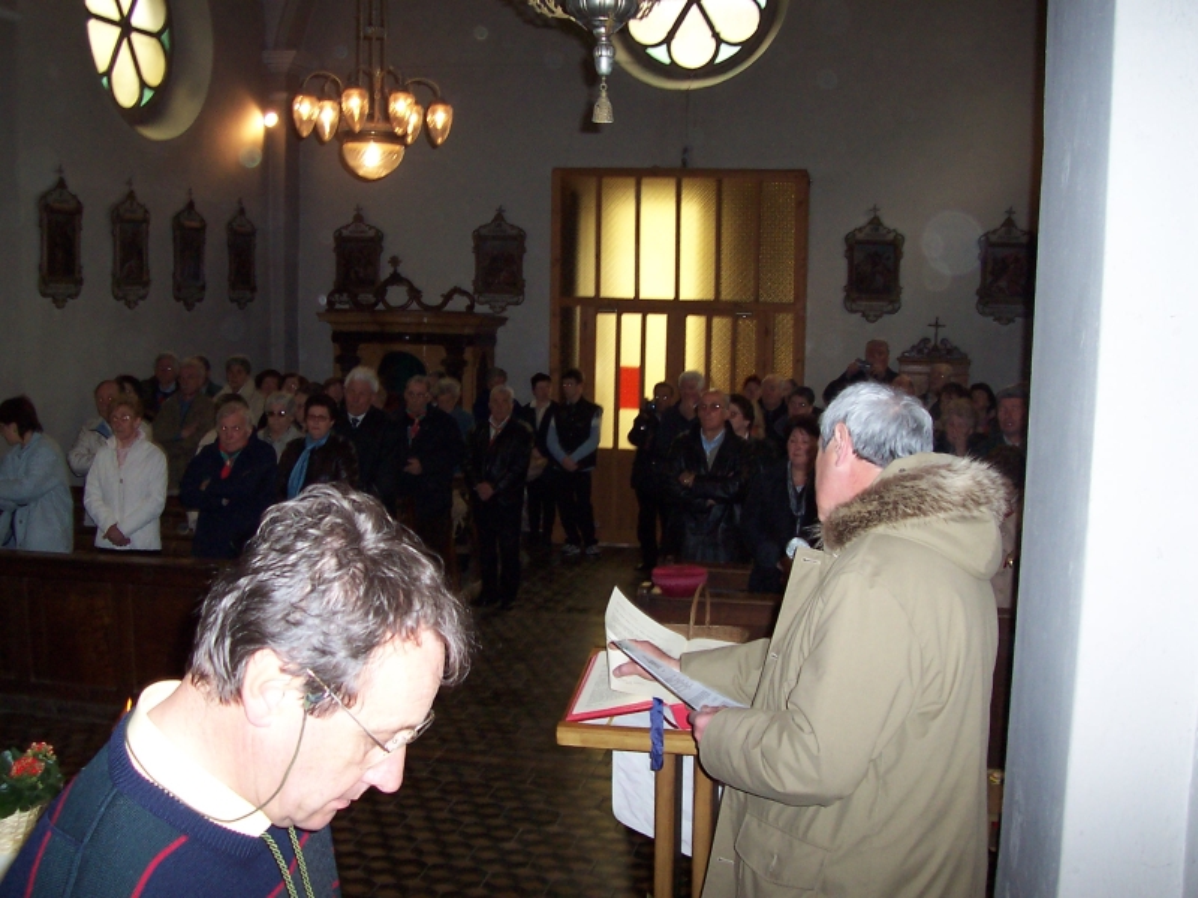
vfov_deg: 38.7
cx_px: 599
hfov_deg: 50.1
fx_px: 1281
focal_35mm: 37
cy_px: 449
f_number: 2.8
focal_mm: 5.6
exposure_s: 1/60
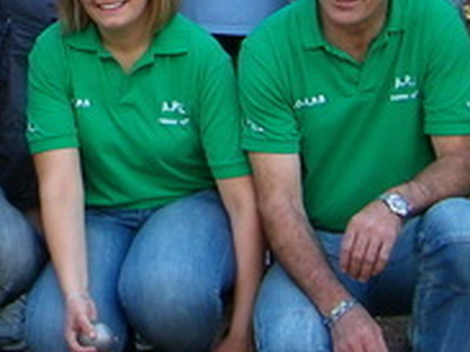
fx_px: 2619
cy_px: -81
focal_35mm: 193
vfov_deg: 7.6
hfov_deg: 10.2
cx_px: 18
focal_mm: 7.3
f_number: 3.8
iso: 80
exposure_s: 1/80
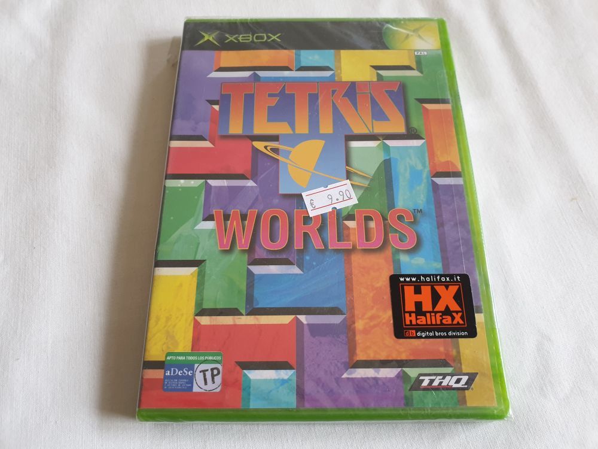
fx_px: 449
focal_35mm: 26
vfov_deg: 53.1
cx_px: 299
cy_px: 224
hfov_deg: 67.3
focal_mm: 4.3
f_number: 2.4
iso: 320
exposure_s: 1/33
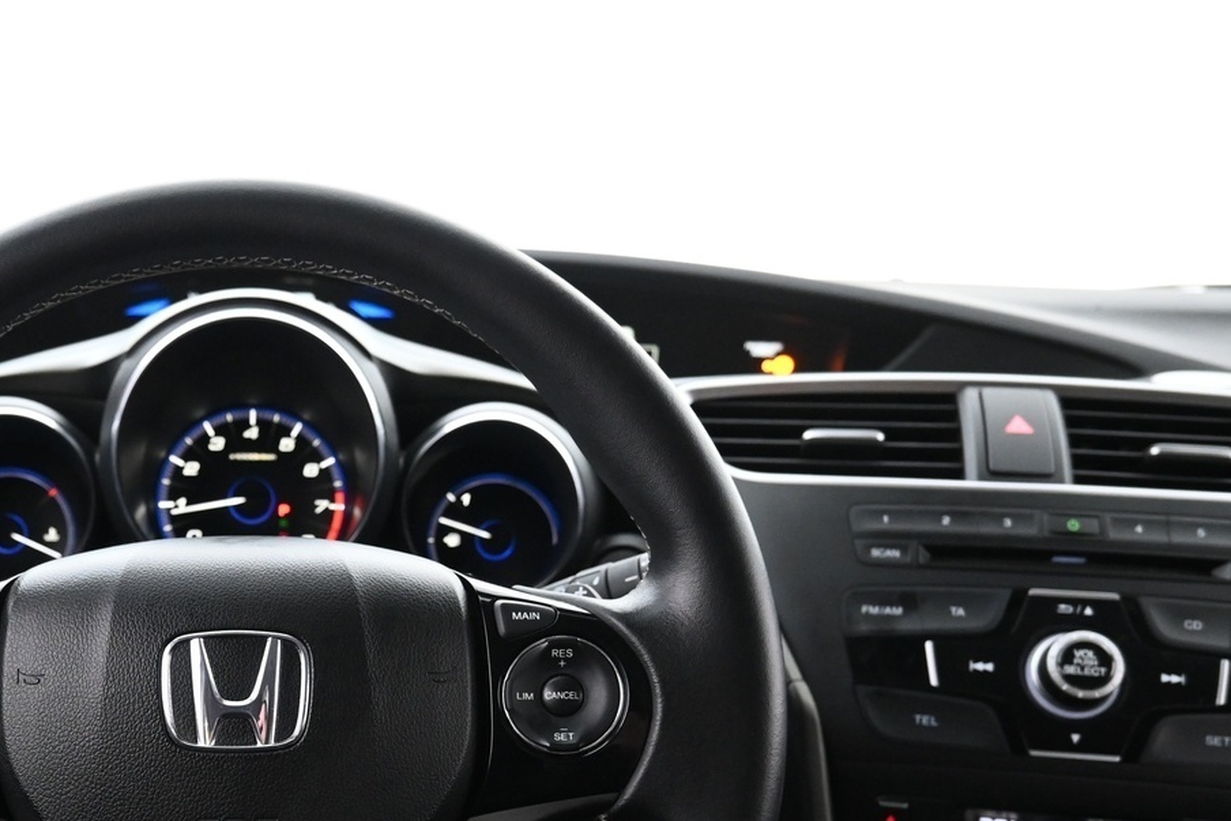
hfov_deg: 43.4
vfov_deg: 30.1
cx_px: 253
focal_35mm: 43
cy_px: 705
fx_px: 1470
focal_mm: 16
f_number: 3.5
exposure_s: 1/25
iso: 2000
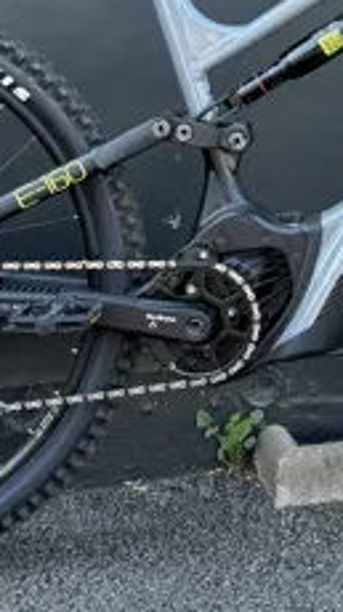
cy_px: 29
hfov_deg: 13.0
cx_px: 386
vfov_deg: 22.7
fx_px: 1475
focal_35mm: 91
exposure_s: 1/121
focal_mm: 6.76
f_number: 1.78
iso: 64
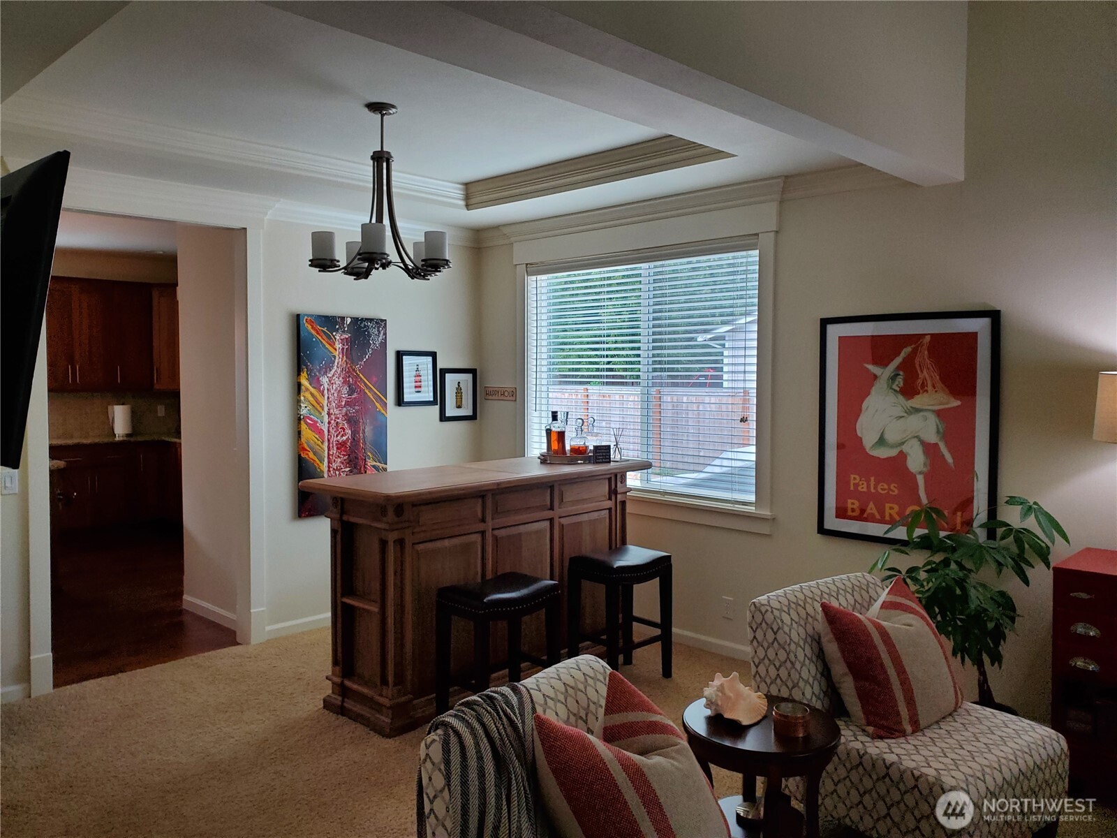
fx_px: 839
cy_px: 419
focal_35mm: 26
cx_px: 558
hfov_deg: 67.3
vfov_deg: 53.1
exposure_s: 1/120
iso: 200
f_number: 2.4
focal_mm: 4.3
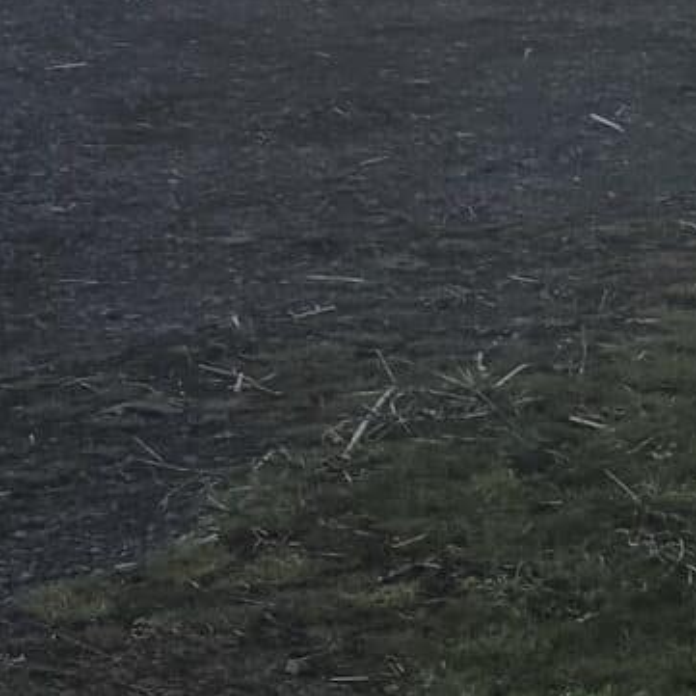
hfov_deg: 10.4
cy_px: 1101
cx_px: 1679
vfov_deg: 11.5
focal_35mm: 144
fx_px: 3276
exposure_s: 1/182
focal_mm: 6.3
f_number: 1.7
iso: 12
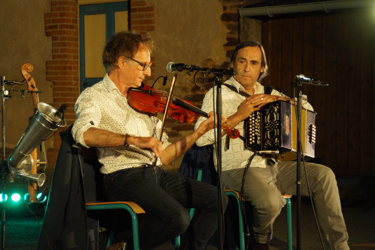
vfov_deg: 12.2
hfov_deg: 18.2
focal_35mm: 112
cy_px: 125
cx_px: 188
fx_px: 1171
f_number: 5.6
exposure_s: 1/50
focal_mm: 75
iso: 3200
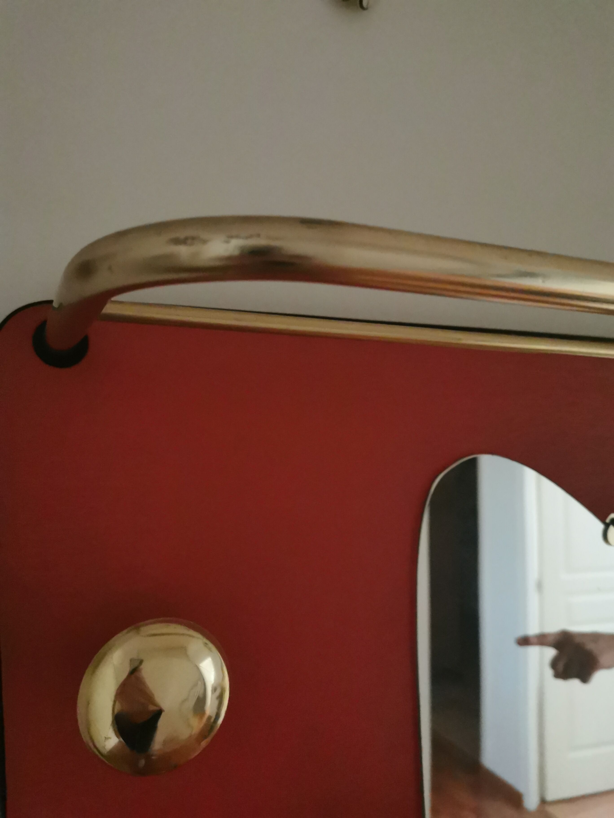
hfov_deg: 51.4
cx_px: 307
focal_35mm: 27
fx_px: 639
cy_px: 409
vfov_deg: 65.3
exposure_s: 1/20
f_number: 1.8
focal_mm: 5.58
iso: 1250
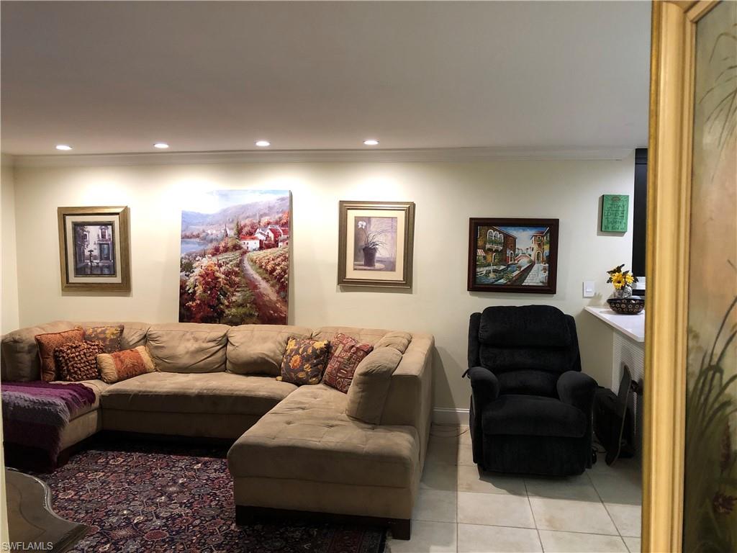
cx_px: 368
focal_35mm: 28
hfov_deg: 63.4
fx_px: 596
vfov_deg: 49.7
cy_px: 276
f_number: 1.8
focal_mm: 3.99
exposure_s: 1/15
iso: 64
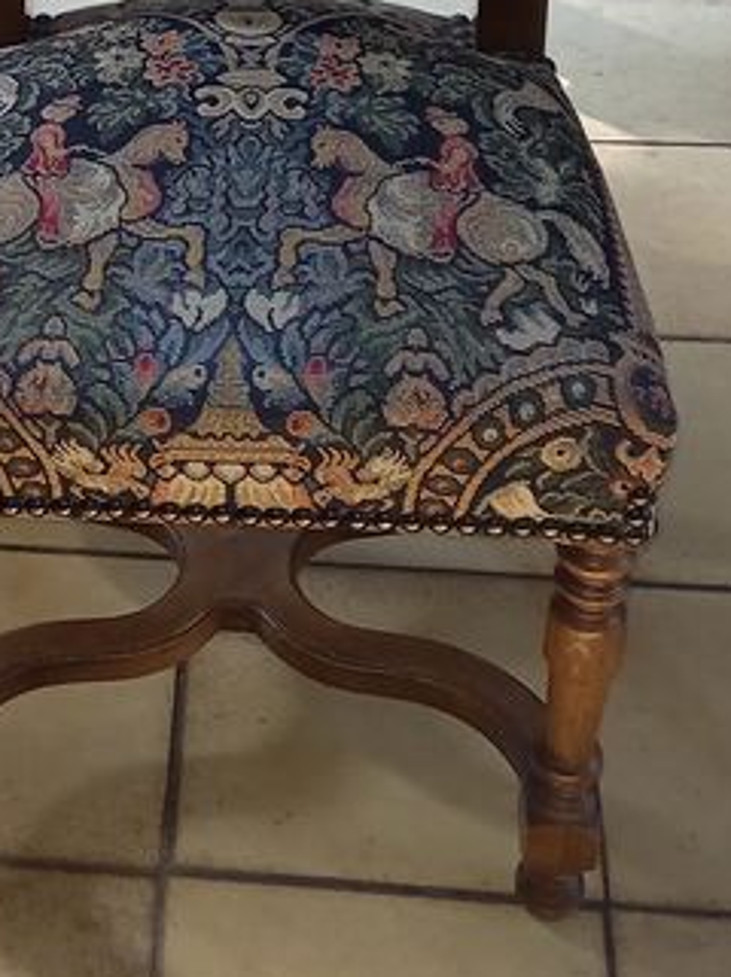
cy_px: 131
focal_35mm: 78
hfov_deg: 18.4
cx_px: -9
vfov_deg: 24.5
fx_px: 2201
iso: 320
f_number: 1.8
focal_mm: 4.65
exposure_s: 1/33
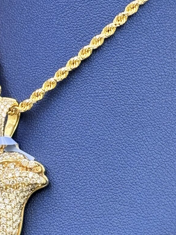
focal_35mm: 159
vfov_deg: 12.4
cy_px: 112
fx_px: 1078
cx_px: 94
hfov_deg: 9.3
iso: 250
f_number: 1.78
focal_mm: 6.86
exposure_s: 1/40
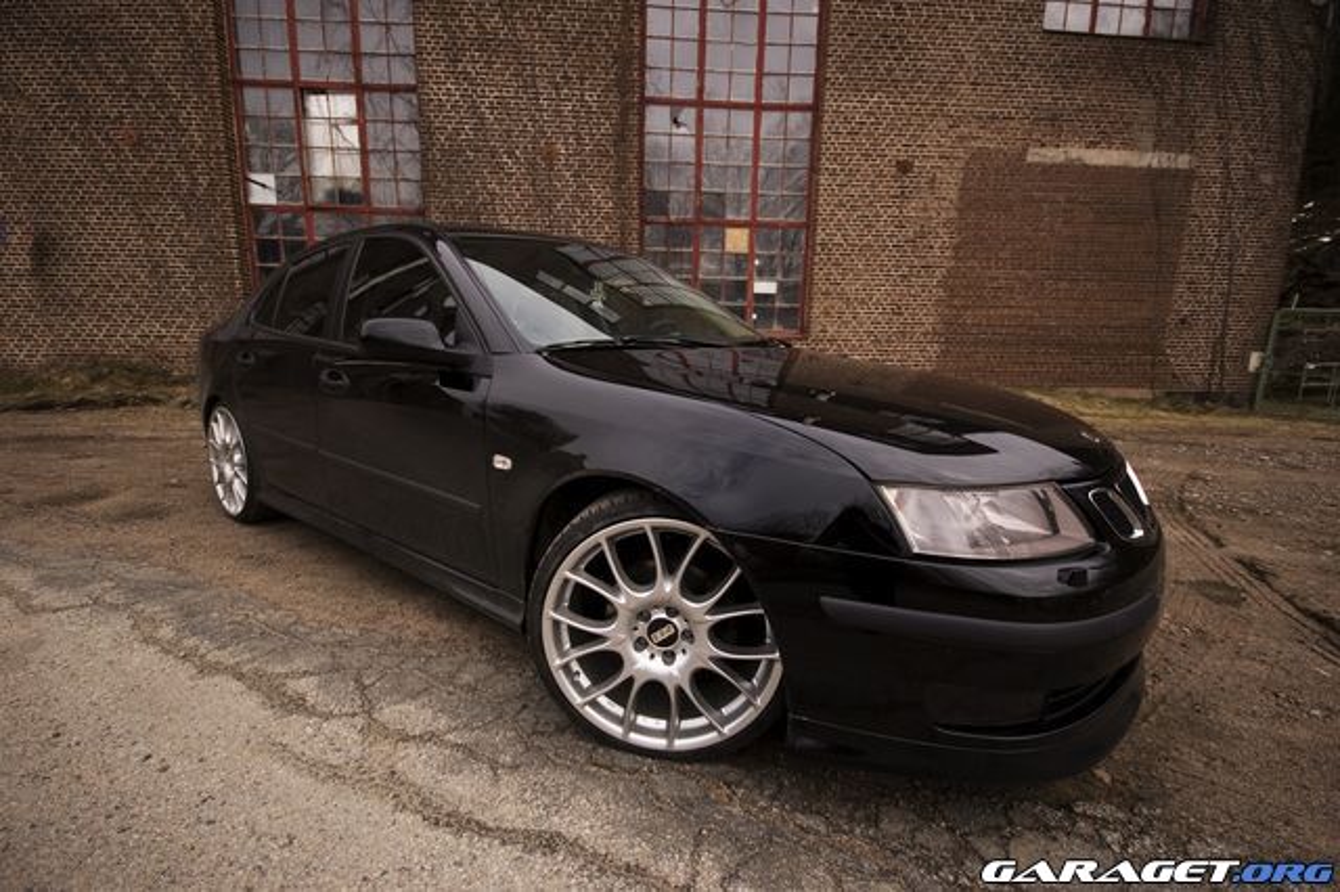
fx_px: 558
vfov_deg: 77.3
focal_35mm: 15
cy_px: 446
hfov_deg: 100.4
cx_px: 670
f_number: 4
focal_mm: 10
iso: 200
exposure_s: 1/640
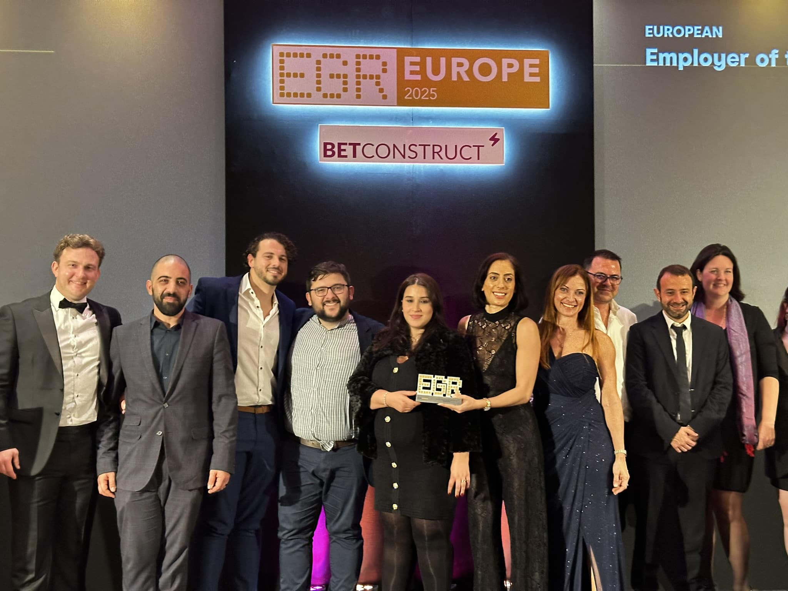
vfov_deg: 30.3
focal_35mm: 48
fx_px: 1093
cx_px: 394
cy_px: 296
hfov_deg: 39.7
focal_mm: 6.86
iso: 500
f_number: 1.78
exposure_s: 1/33
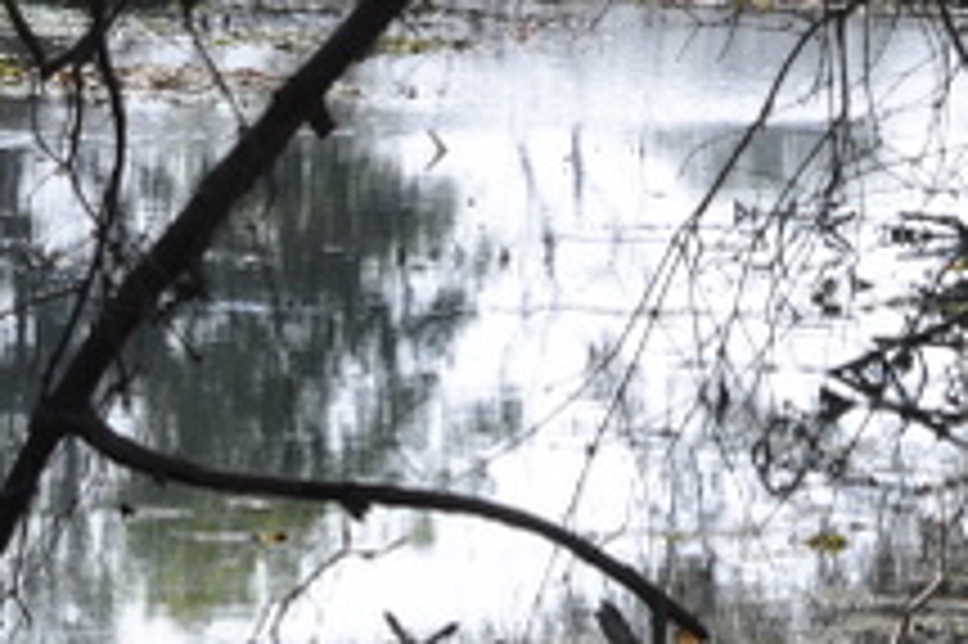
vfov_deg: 3.5
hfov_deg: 5.3
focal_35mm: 391
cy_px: -68
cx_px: 788
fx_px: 10505
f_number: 10
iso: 200
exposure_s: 1/160
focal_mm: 70
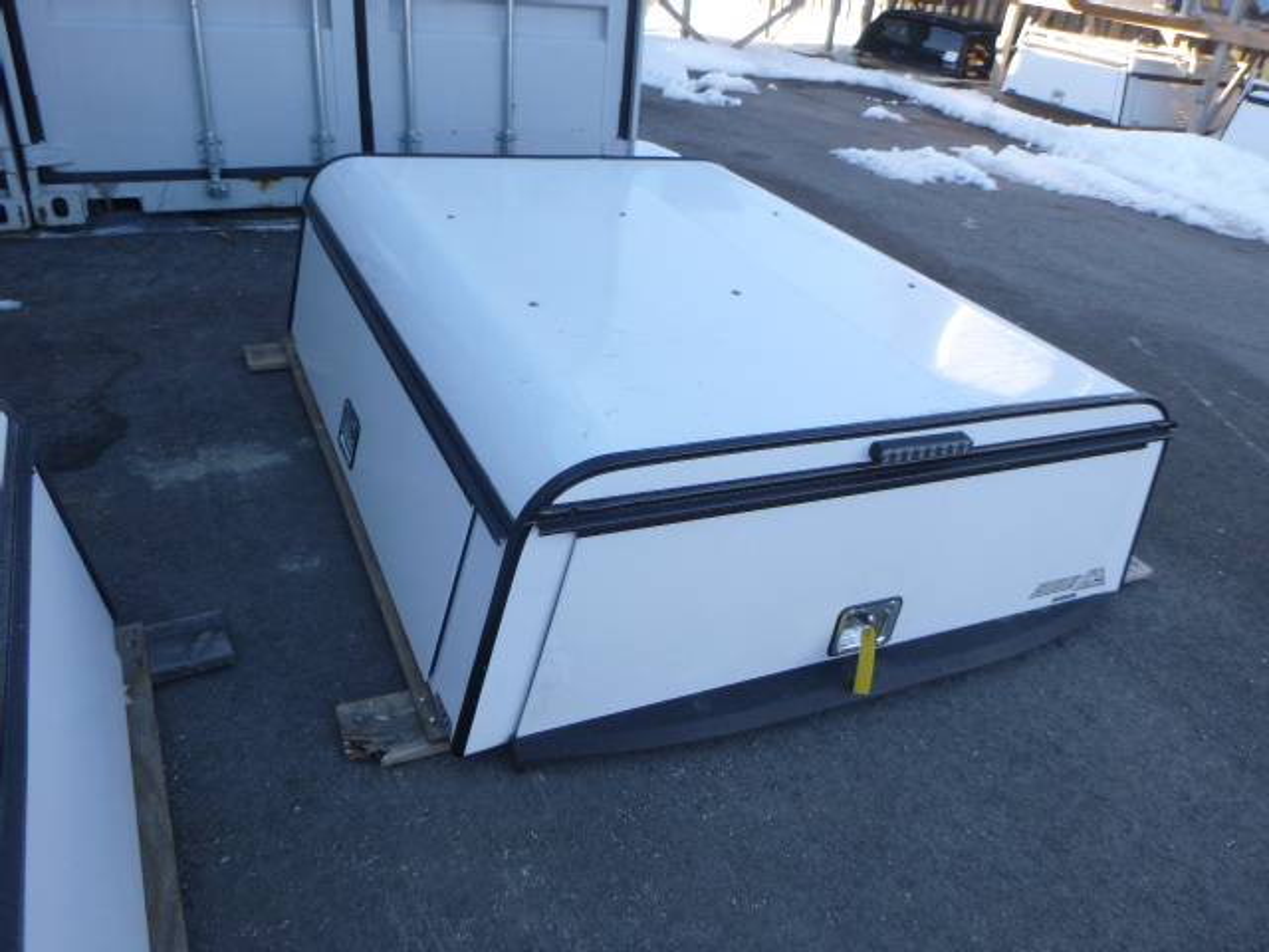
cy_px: 476
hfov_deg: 69.4
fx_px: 916
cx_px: 634
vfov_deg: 54.9
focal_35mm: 25
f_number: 3.9
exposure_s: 1/100
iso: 100
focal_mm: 4.5
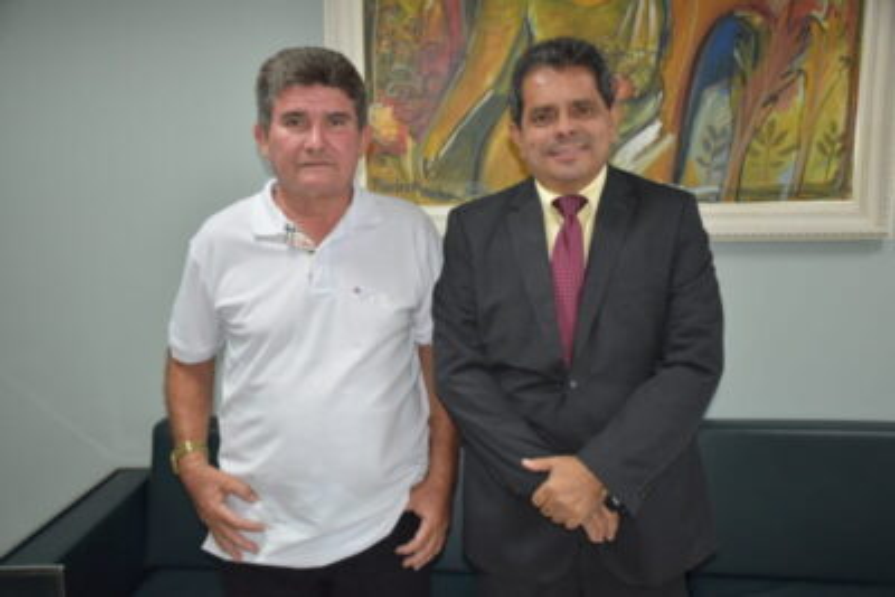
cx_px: 448
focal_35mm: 39
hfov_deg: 49.5
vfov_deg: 34.2
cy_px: 298
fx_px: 970
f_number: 4.5
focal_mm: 26
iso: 800
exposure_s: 1/80
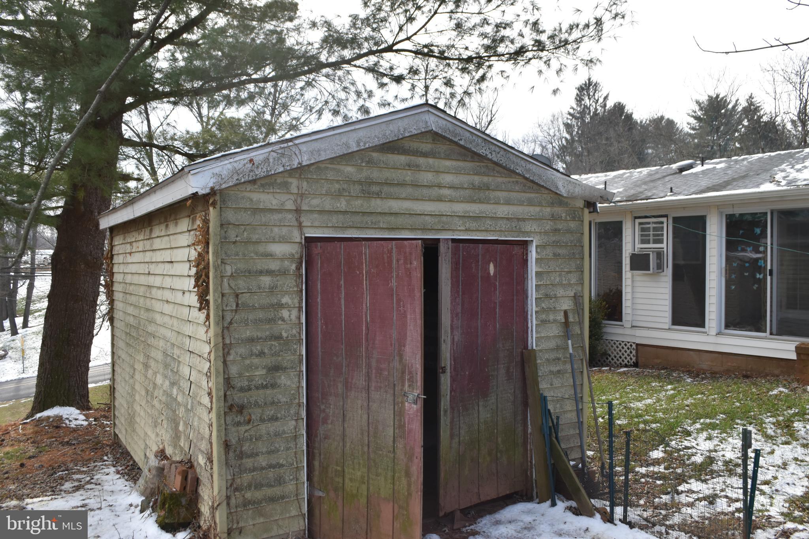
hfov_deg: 61.9
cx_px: 404
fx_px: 674
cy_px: 270
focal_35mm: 30
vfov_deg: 43.6
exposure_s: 1/250
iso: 400
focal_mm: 20
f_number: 8
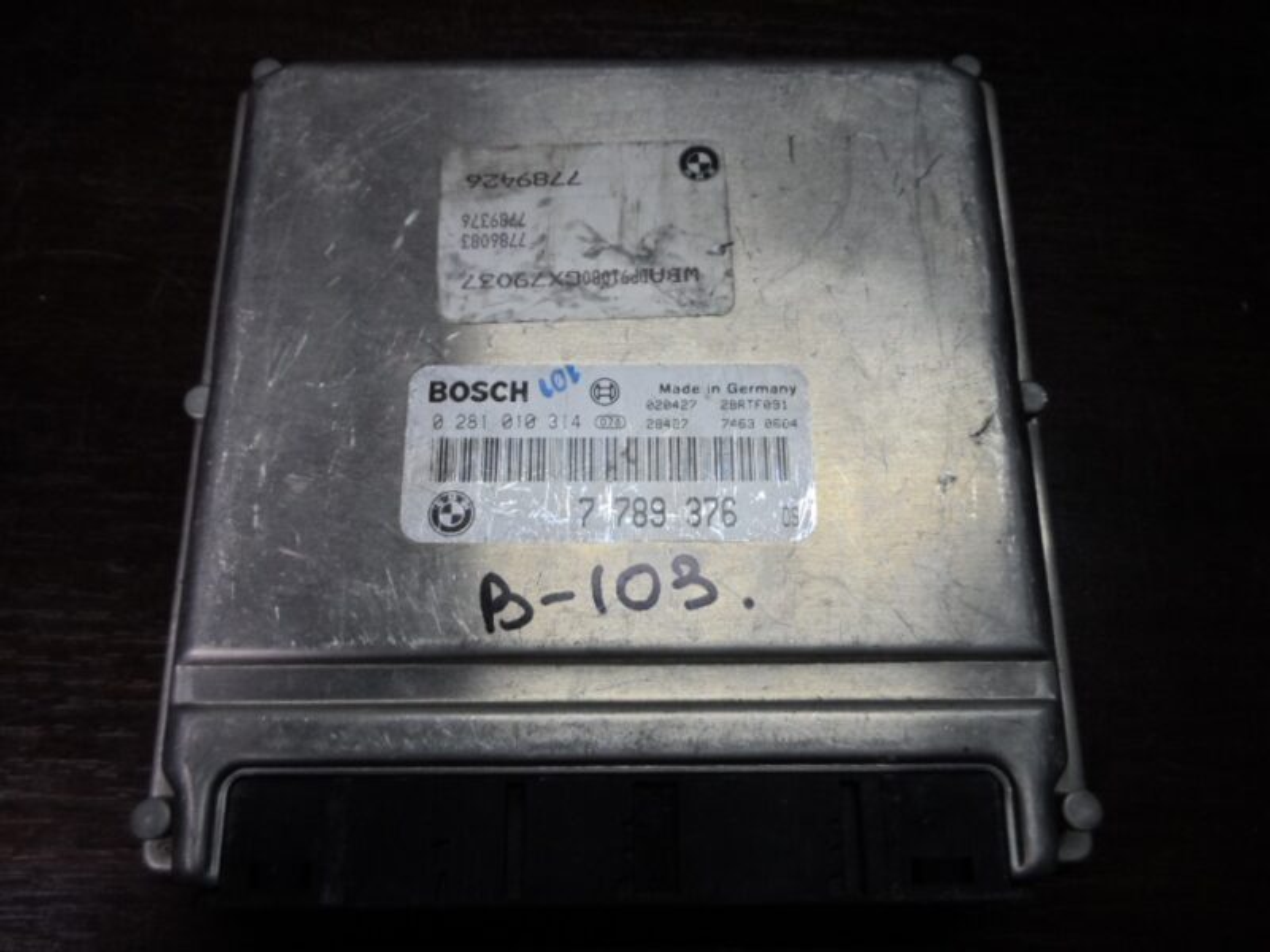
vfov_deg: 56.8
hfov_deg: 71.6
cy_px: 476
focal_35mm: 24
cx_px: 635
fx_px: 881
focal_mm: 4
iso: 160
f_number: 3.2
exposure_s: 1/30
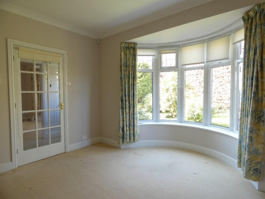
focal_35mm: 20
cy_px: 100
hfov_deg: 81.7
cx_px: 132
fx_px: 153
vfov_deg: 66.0
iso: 200
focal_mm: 3.6
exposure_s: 1/60
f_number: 2.8
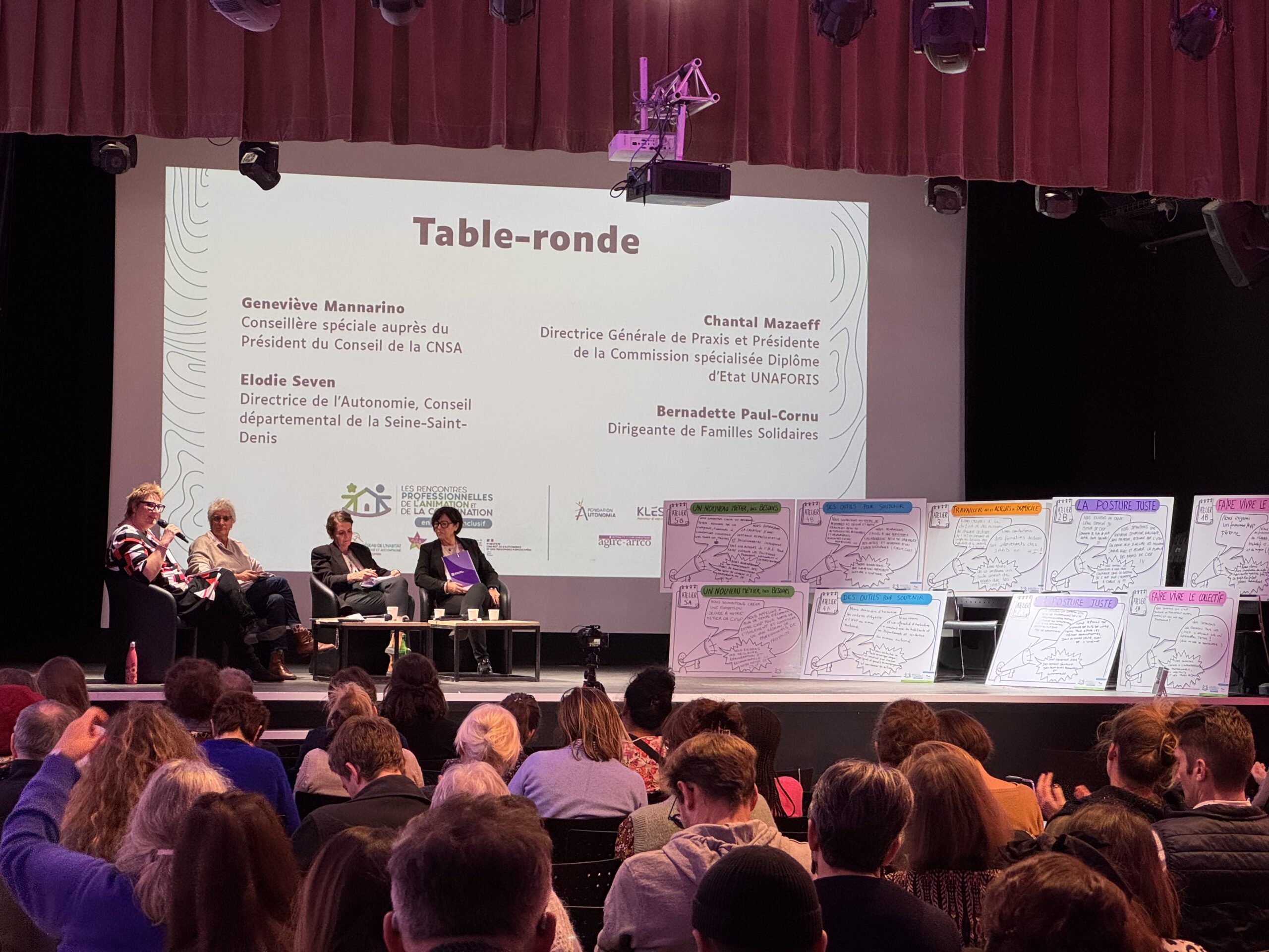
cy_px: 476
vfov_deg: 19.1
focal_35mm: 77
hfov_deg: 25.3
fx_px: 2823
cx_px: 634
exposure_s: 1/59
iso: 200
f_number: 2.8
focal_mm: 9
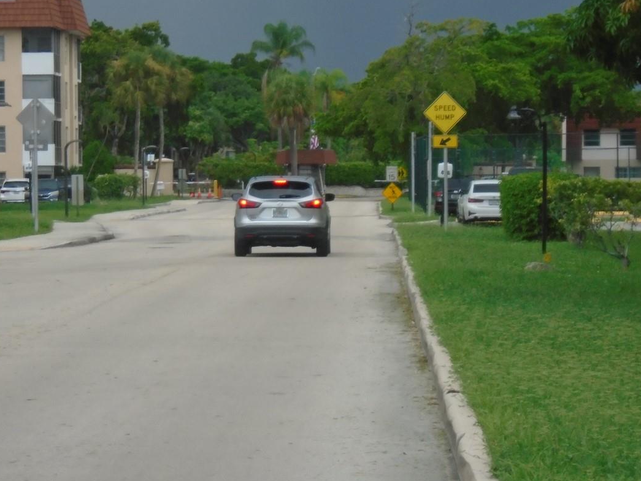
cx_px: 237
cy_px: 165
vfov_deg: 7.5
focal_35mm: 199
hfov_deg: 9.9
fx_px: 3685
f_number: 6.4
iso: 160
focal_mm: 23
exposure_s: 1/125
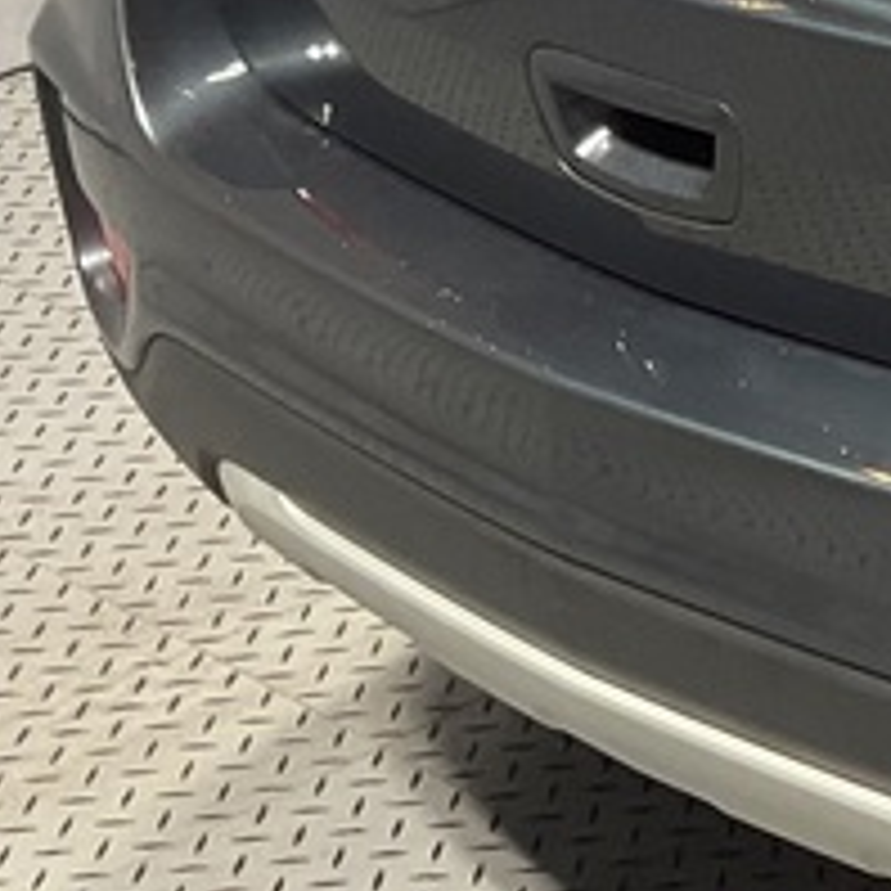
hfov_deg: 12.5
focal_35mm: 124
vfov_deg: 13.8
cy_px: -76
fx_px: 3611
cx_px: 1724
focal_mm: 3
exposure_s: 1/60
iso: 80
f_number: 1.8
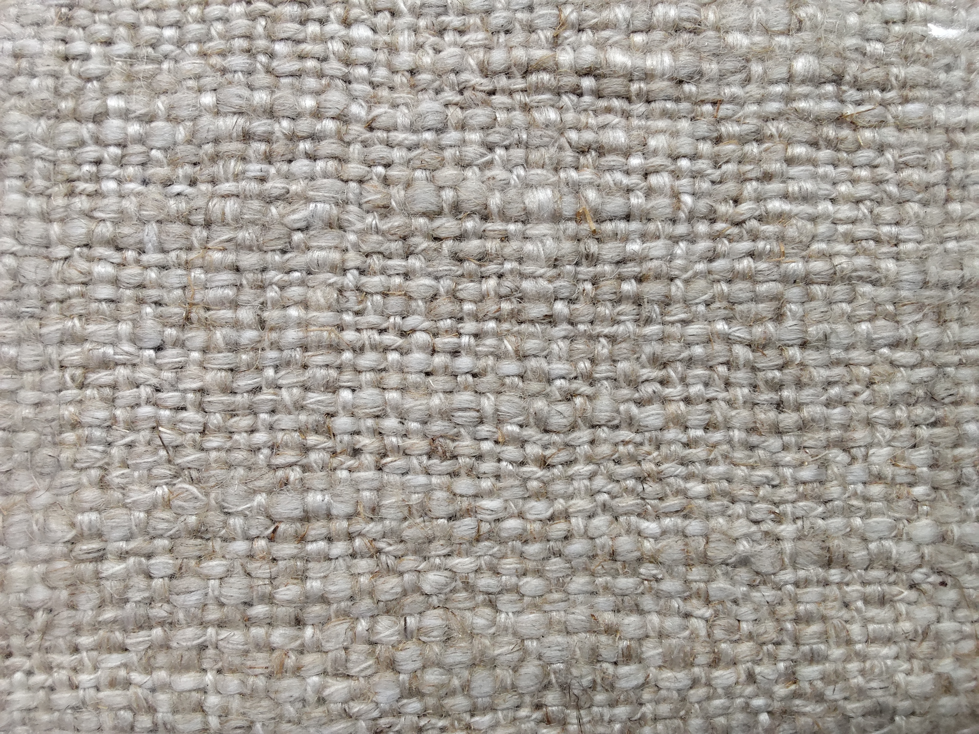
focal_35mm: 26
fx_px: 735
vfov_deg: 53.1
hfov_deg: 67.3
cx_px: 490
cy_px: 367
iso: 160
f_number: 2
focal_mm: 2.78
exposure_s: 1/50
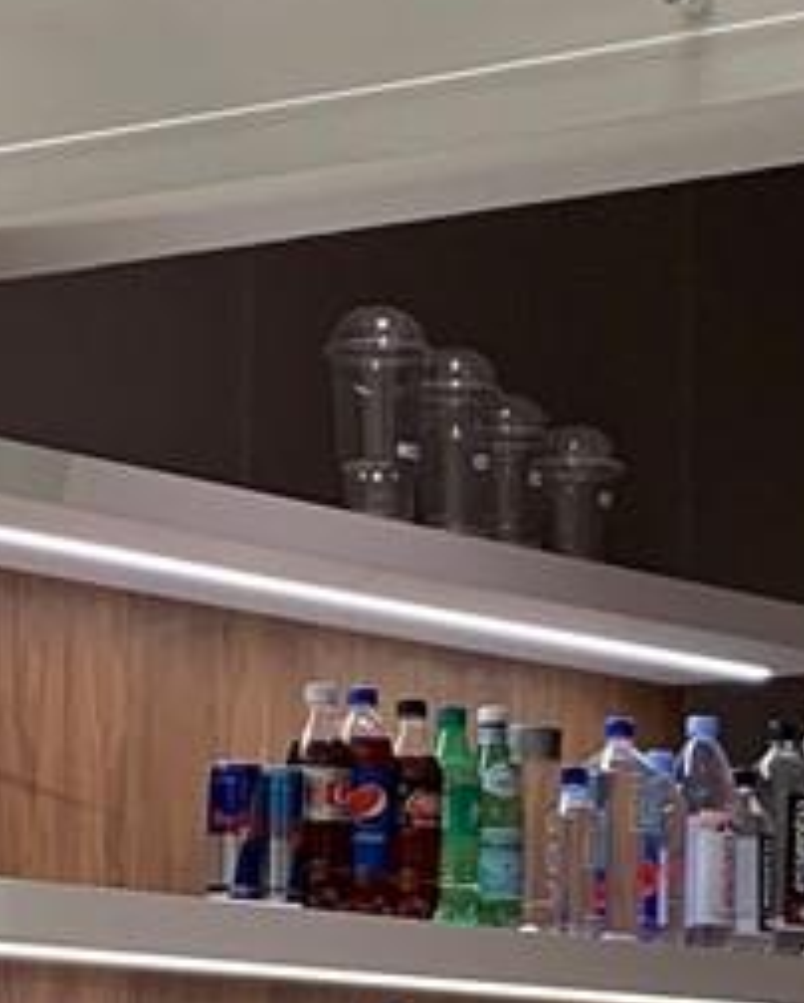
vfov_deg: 11.7
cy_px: 1278
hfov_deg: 9.5
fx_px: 4783
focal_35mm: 161
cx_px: 796
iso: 50
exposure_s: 1/60
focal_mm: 4.25
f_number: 1.8
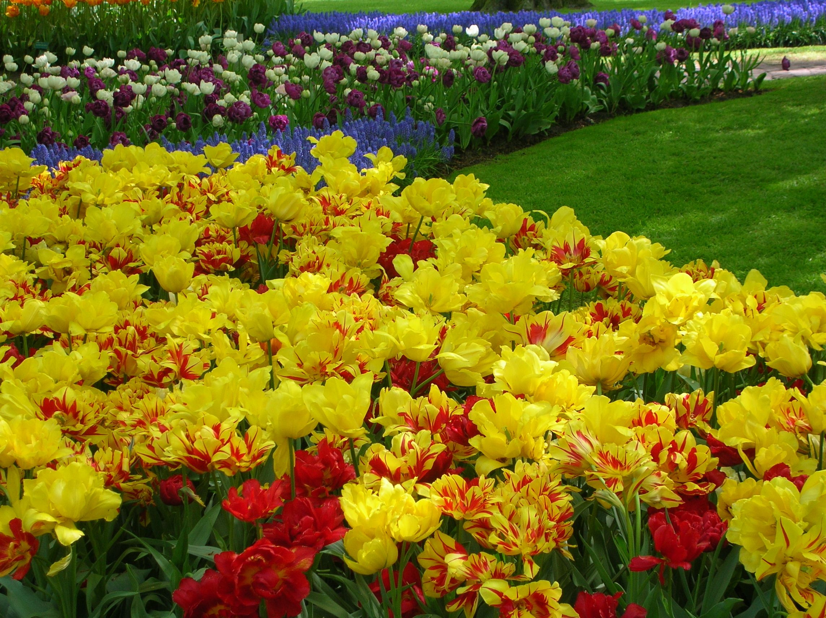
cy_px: 309
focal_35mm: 82
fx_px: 1955
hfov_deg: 23.9
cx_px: 413
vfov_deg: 18.0
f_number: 4.2
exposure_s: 1/40.7
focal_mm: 13.7
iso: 50
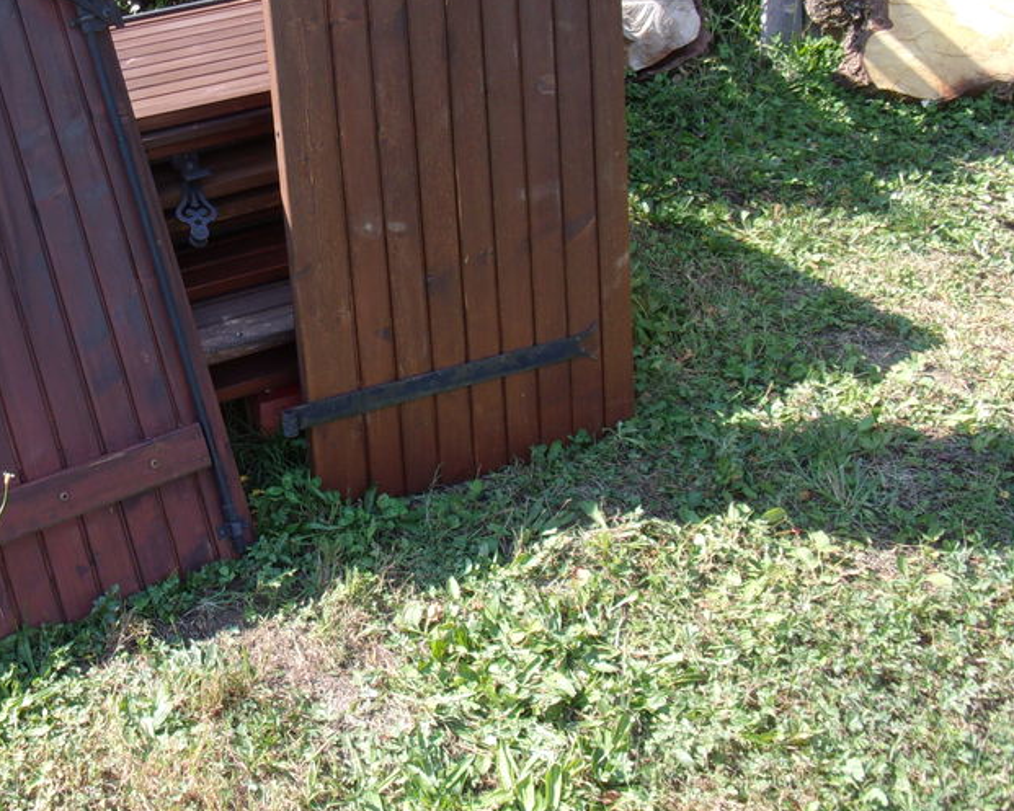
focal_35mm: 44
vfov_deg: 33.5
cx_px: 212
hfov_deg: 40.4
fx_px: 1321
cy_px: 212
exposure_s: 1/170
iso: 80
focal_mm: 5.1
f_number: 3.9
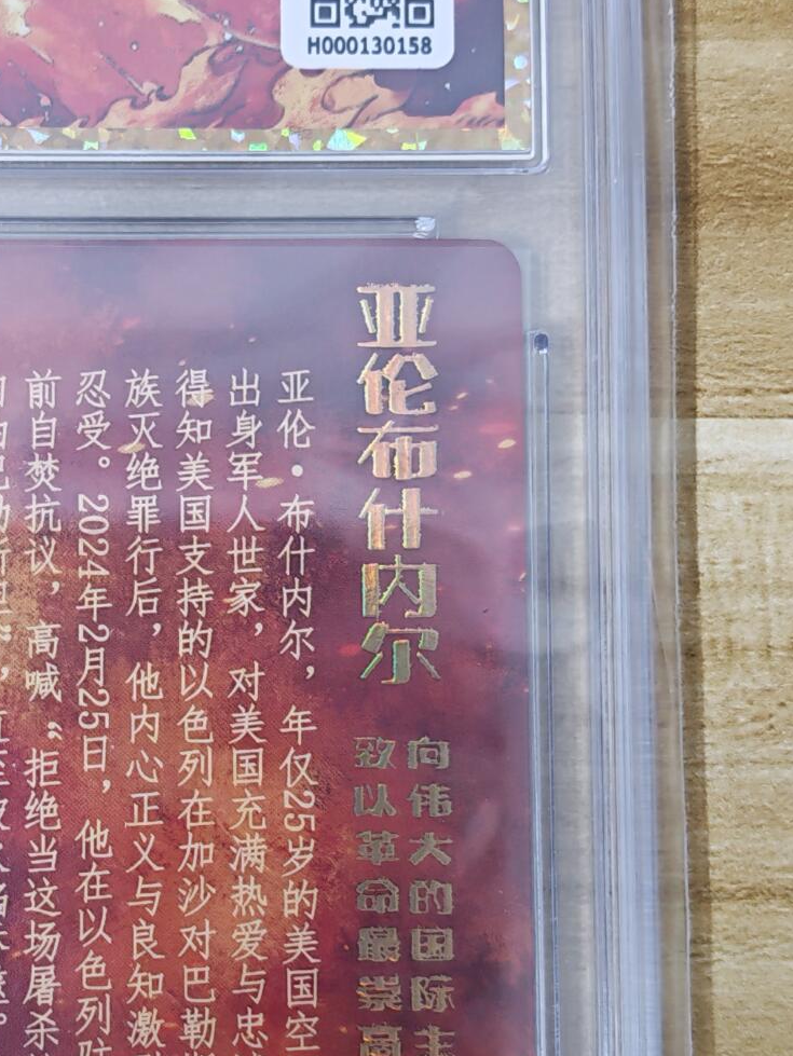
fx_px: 2076
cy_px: 637
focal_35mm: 68
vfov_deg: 28.5
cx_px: 109
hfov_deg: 21.2
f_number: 2
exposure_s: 1/33
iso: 400
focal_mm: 6.83
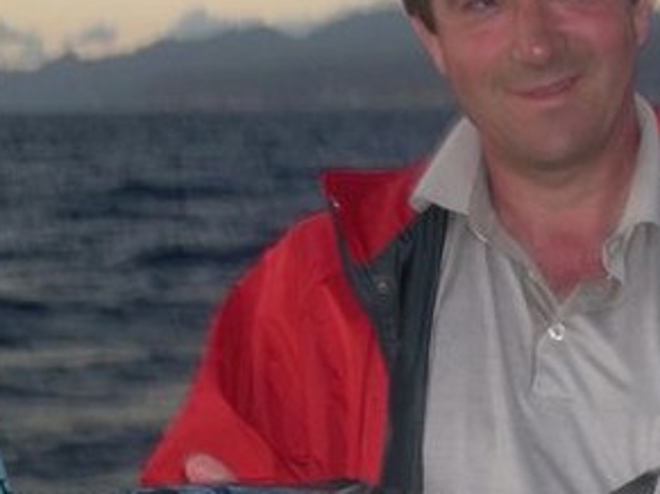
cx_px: 574
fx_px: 2230
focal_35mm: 117
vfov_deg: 12.6
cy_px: 304
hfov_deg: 16.6
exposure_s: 1/30
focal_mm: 9
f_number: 3.4
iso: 64
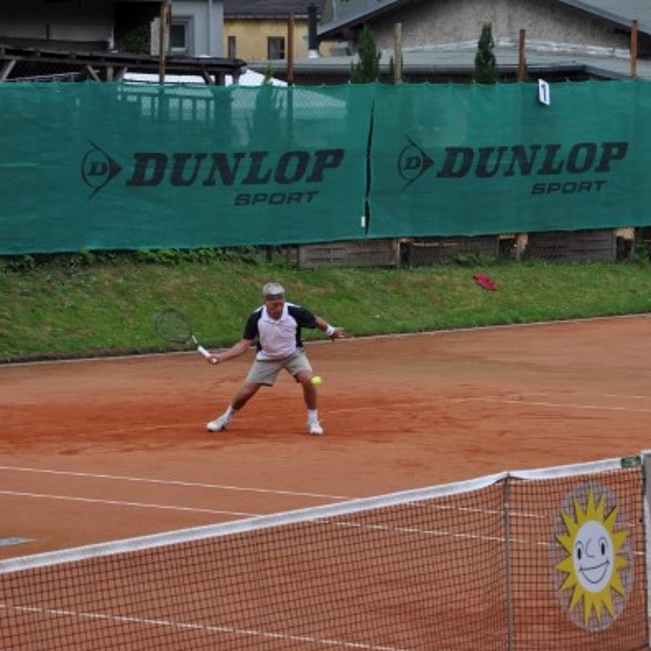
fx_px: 4312
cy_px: 309
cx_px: 326
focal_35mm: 203
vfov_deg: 8.6
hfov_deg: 8.6
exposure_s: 1/250
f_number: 8
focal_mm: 105
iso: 200
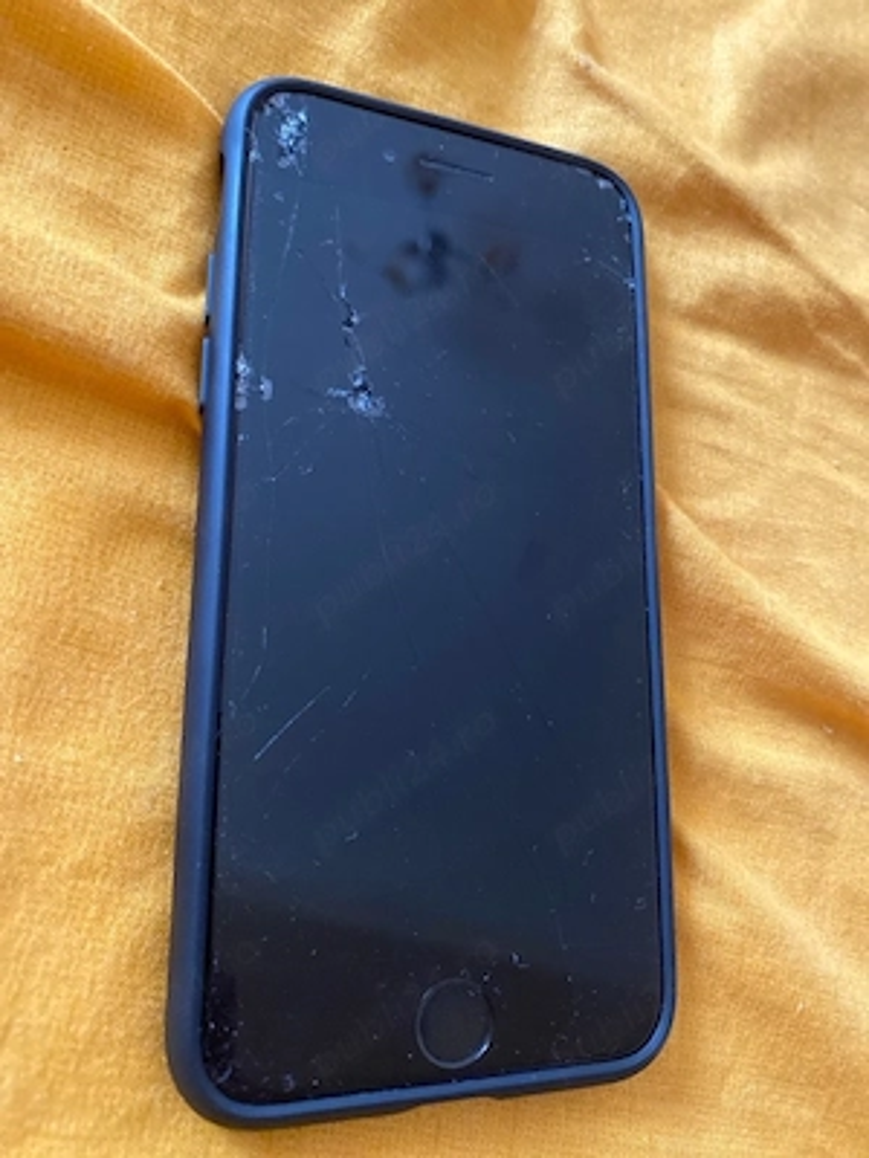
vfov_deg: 67.3
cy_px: 579
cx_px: 434
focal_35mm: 26
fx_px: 870
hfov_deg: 53.1
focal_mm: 4.25
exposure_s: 1/30
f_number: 1.8
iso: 640
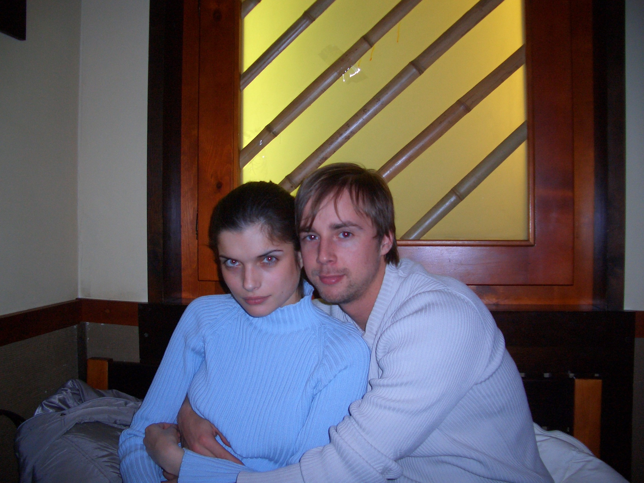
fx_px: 651
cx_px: 322
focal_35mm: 35
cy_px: 242
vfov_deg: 40.7
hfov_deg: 52.6
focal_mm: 5.8
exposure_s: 1/60
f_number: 2.6
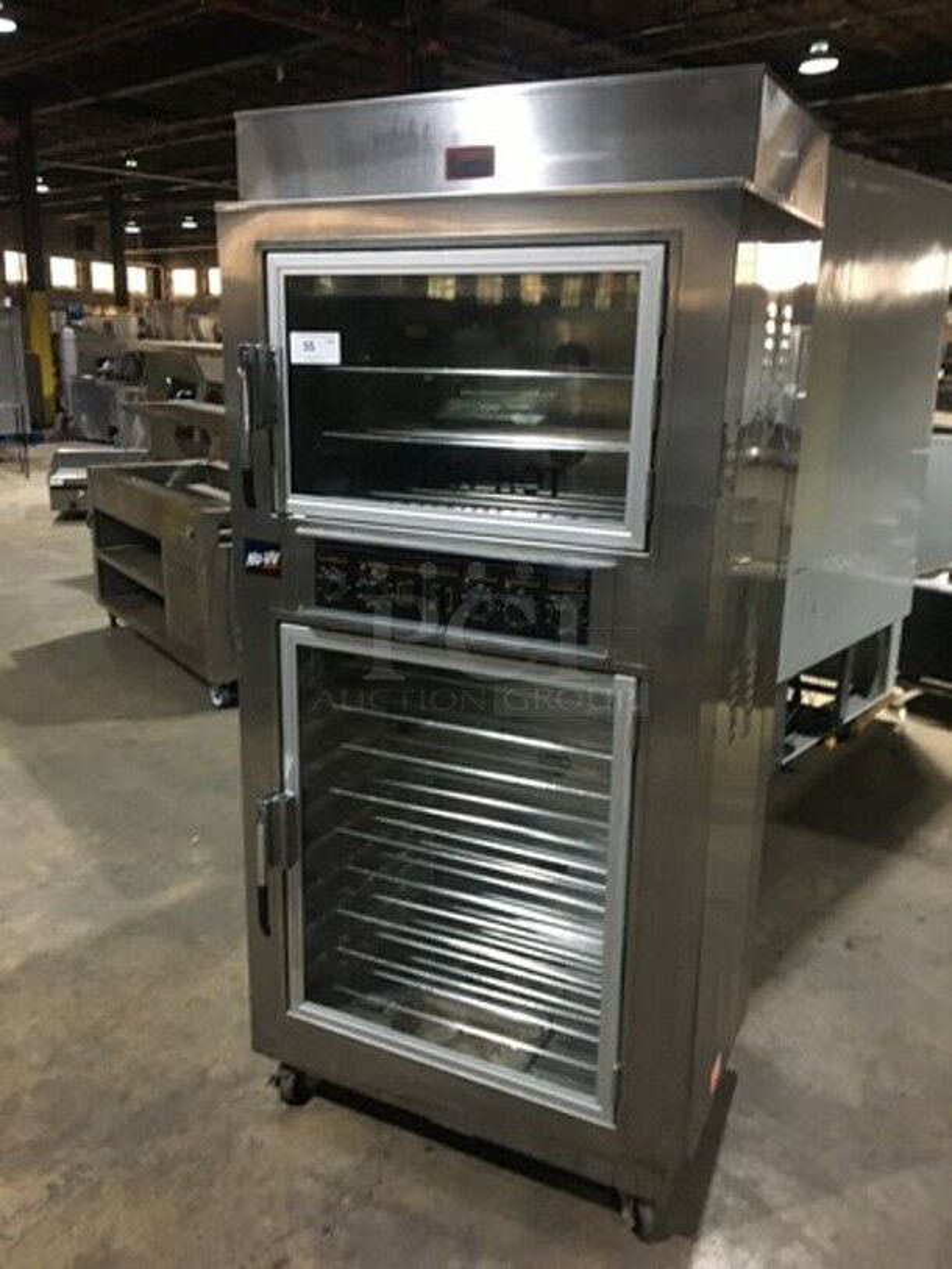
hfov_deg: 48.2
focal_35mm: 29
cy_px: 634
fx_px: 1063
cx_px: 476
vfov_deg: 61.7
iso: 250
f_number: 2.2
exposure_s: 1/15
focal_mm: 4.15
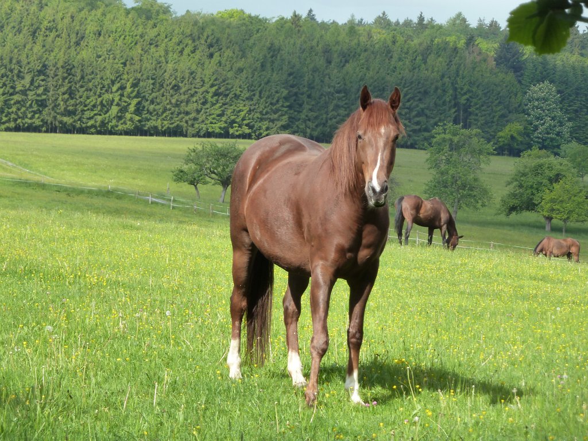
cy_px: 220
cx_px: 294
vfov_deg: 10.8
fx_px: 2327
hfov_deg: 14.4
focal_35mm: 137
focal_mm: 22.5
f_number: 4.5
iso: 125
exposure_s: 1/200
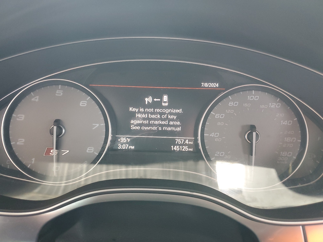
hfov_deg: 67.3
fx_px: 243
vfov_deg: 53.1
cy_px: 121
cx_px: 162
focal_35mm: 26
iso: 200
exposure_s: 1/60.2
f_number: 1.5
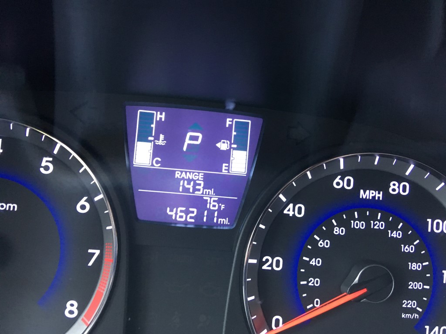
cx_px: 223
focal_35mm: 29
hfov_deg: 61.7
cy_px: 167
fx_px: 374
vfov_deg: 48.2
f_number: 2.2
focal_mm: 4.15
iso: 200
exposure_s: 1/30
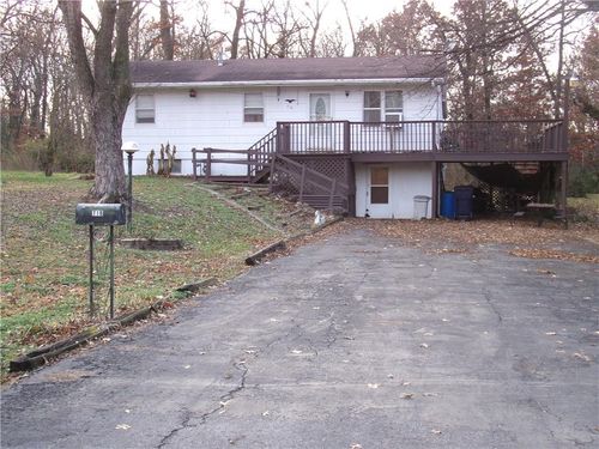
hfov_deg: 39.7
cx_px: 300
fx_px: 831
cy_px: 224
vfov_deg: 30.3
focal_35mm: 48
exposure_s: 1/60
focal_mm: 8.5
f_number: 4.2
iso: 177
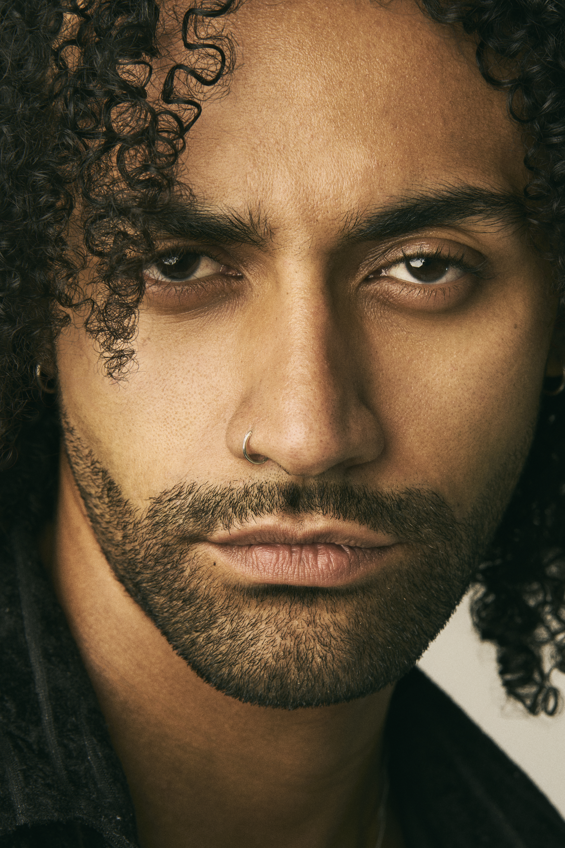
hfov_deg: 12.2
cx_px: 263
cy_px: 413
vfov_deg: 18.3
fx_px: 2637
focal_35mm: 112
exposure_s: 1/250
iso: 100
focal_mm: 85
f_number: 9
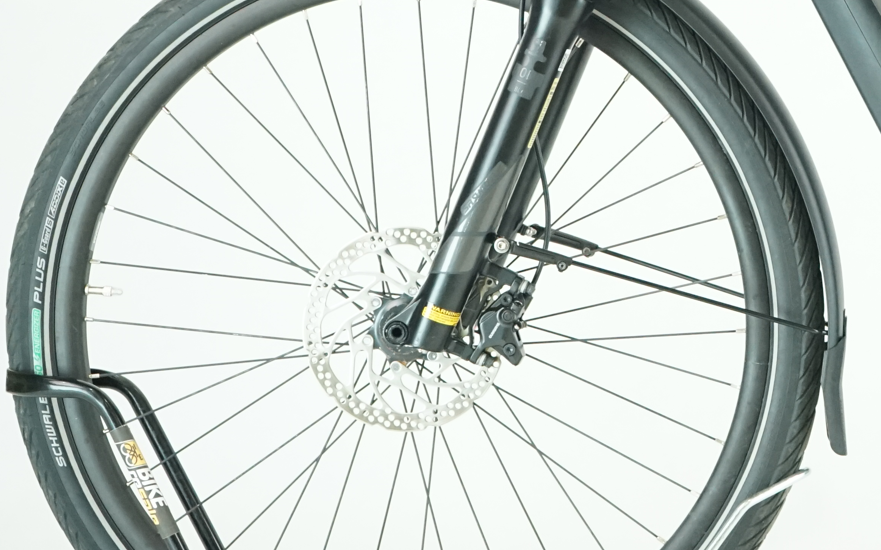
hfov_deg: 14.3
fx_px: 3409
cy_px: 36
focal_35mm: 142
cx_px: 1066
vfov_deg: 9.2
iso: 3200
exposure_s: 1/200
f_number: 5.6
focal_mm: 54
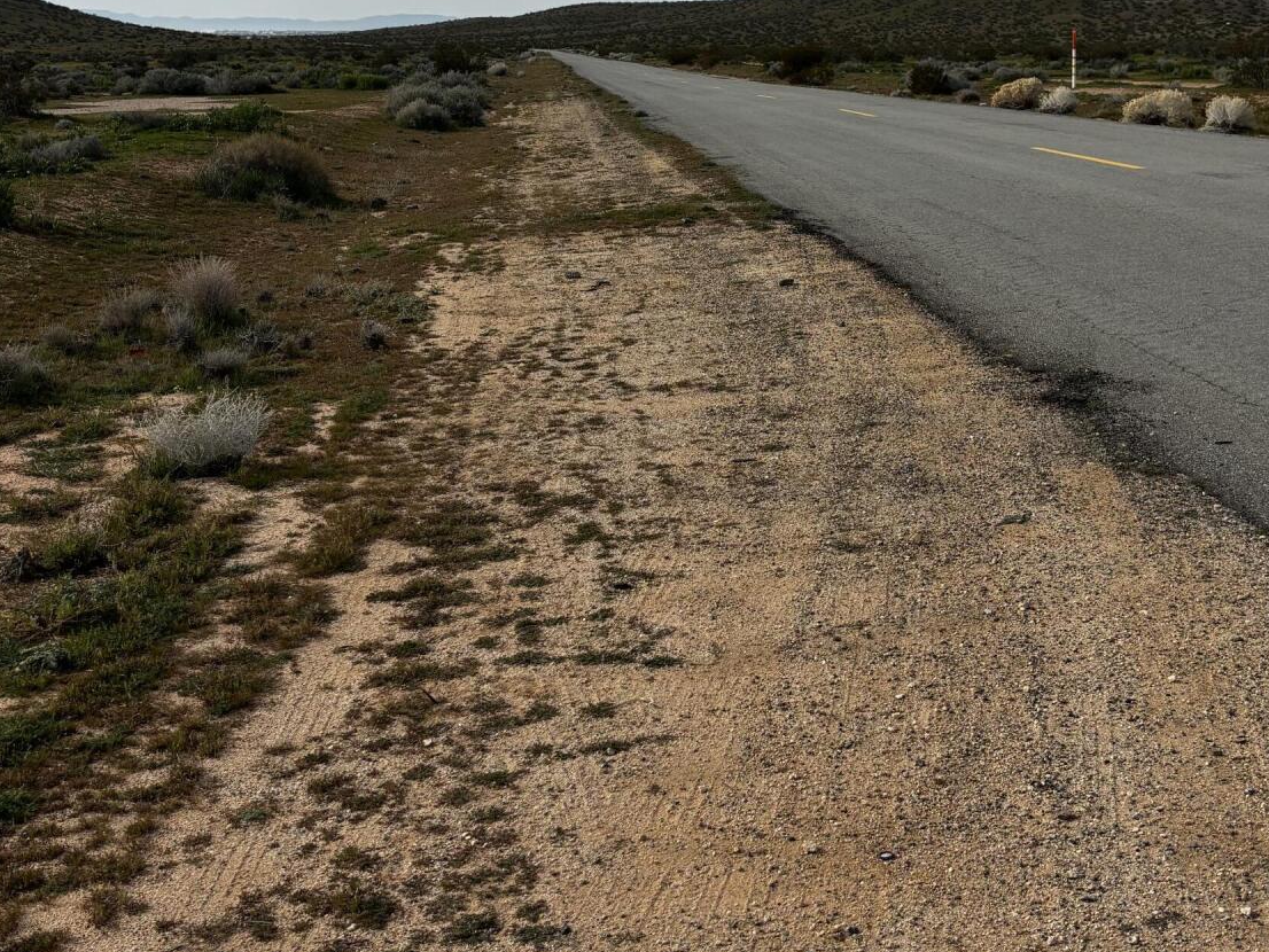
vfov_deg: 30.7
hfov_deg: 40.2
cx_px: 780
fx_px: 1723
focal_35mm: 47
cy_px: 336
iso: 50
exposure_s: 1/5348
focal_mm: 5.96
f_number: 1.6
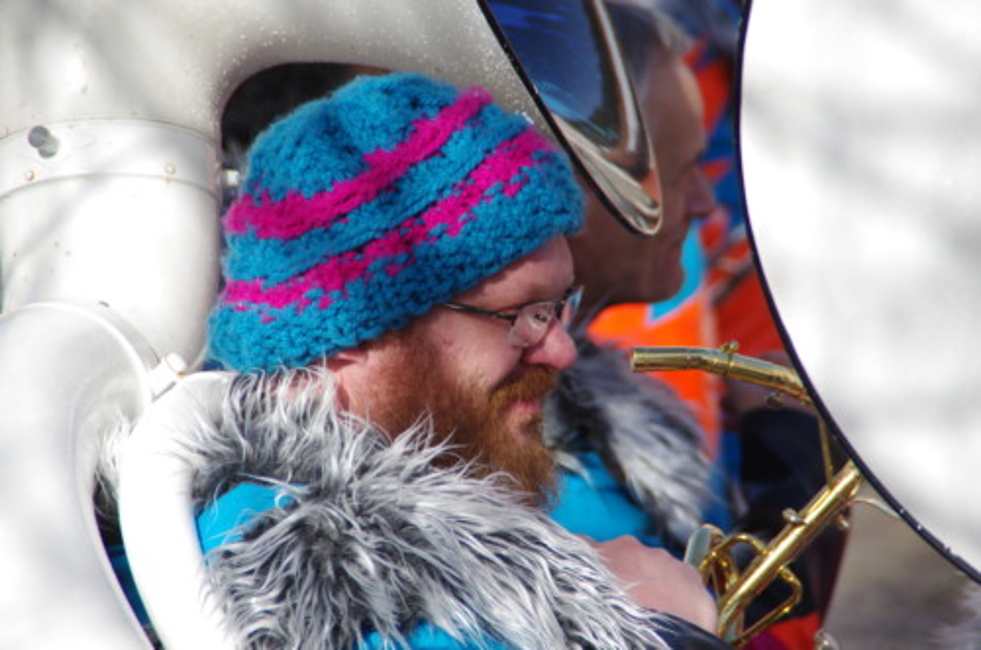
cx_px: 490
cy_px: 325
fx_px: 8157
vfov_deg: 4.6
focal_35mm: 300
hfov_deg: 6.9
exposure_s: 1/250
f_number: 6.3
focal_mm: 200
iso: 100
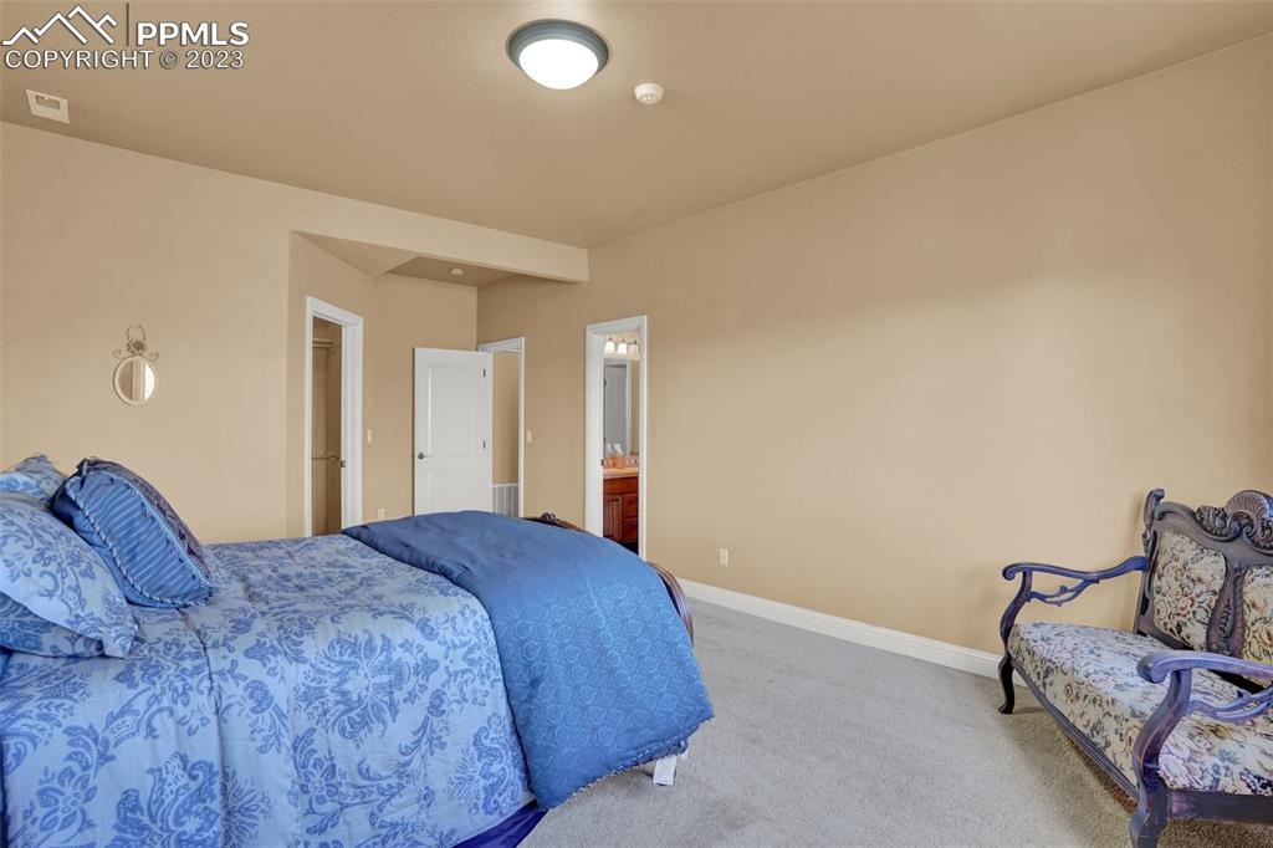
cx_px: 636
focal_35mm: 17
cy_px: 424
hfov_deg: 93.3
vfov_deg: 70.4
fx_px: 601
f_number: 8
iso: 400
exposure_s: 1/5
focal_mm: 17
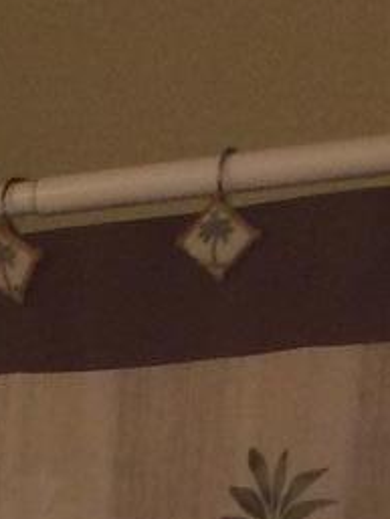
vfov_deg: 9.4
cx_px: -729
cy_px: 1325
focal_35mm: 184
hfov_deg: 7.3
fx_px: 2762
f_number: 2.2
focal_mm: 4.15
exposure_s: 1/30
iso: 125
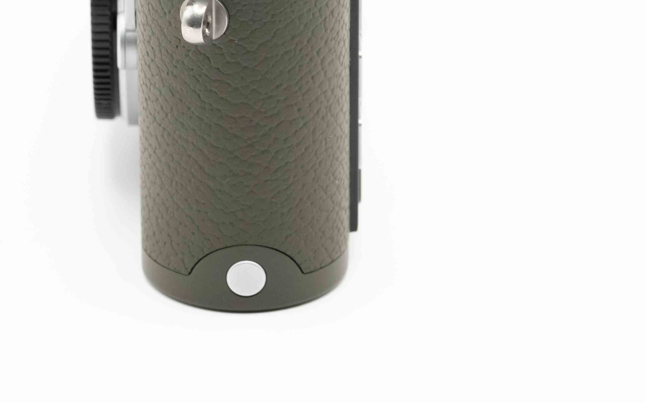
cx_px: 245
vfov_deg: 6.1
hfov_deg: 9.8
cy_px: -13
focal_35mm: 214
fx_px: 3767
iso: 3200
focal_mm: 90
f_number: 11
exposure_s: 1/160
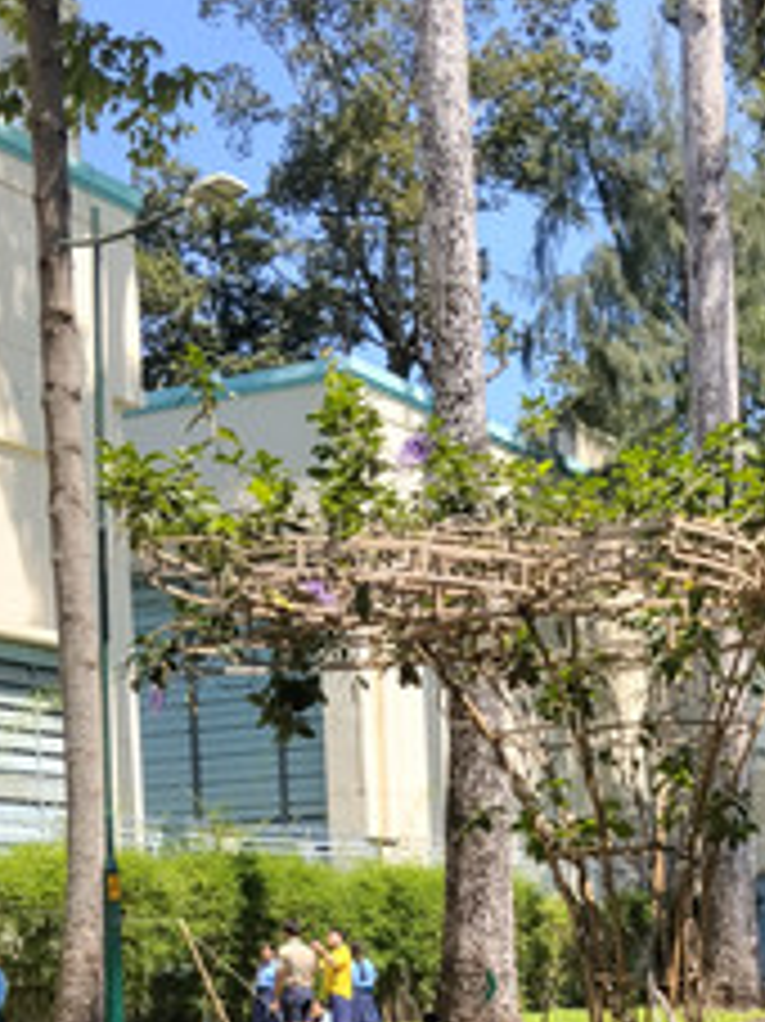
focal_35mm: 64
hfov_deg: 22.5
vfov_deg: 28.3
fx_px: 1888
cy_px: 1036
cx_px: 646
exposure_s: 1/940
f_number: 1.8
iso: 50
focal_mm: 4.22
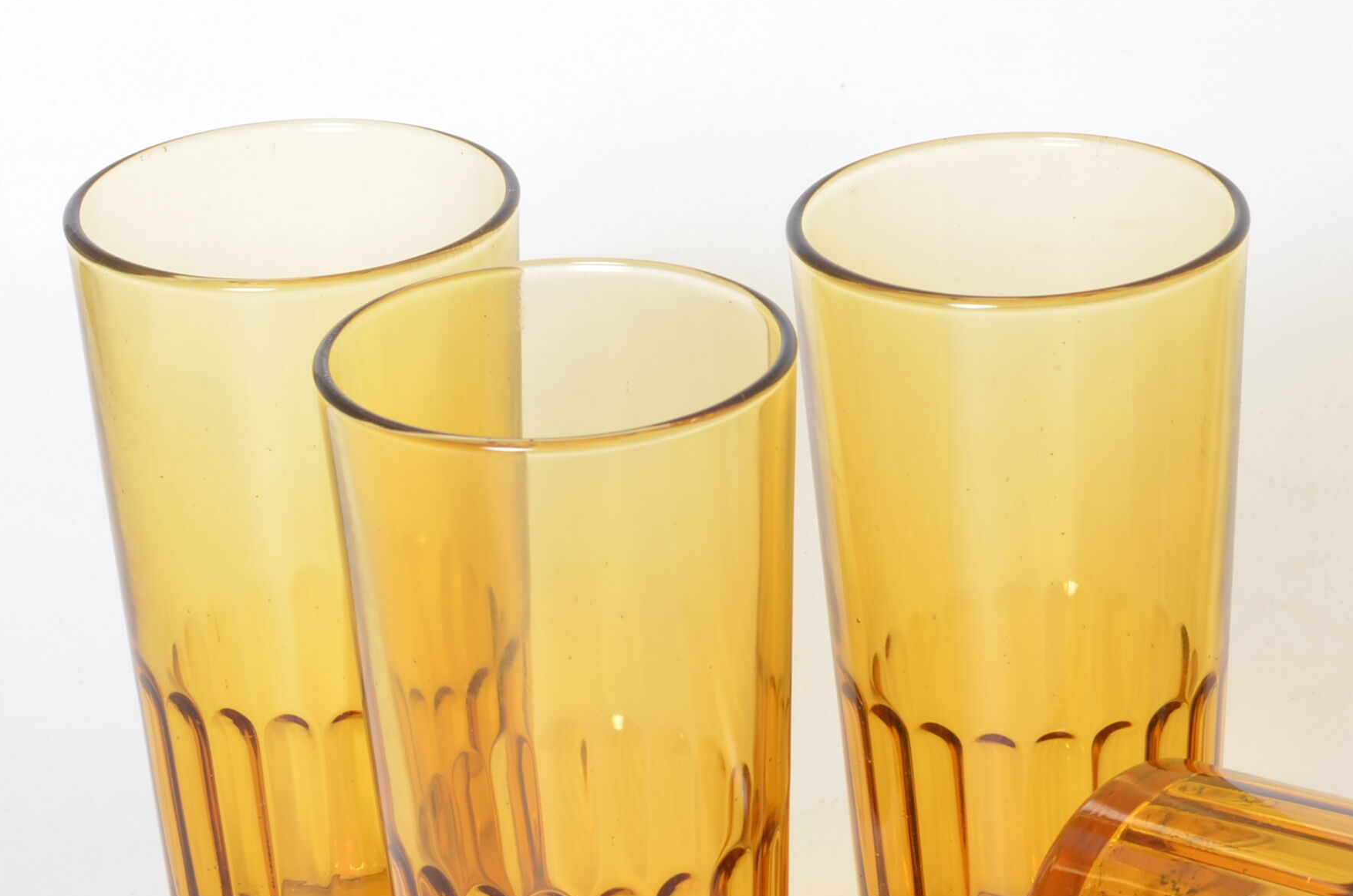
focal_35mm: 158
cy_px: 667
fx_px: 5926
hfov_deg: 12.9
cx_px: 1275
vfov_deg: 8.6
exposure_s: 1/125
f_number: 11
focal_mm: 50
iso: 100
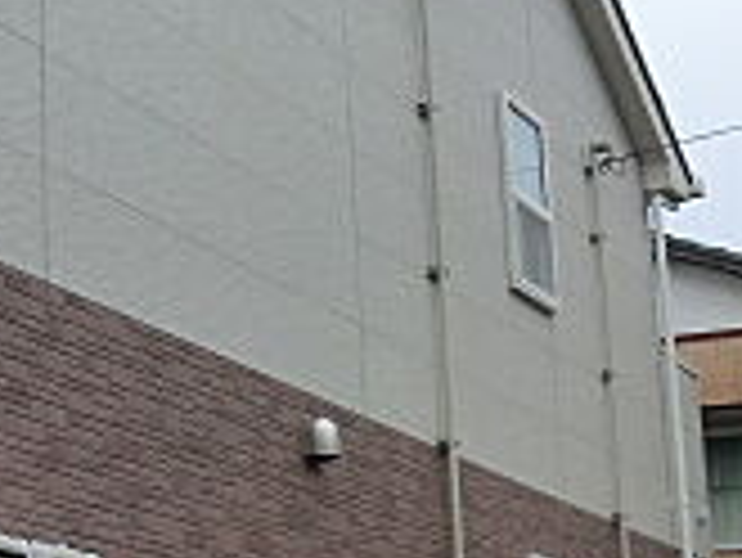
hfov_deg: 18.7
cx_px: -360
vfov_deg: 15.9
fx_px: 1995
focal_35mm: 93
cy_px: 333
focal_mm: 4.3
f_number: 7.5
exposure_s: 1/200
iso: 80
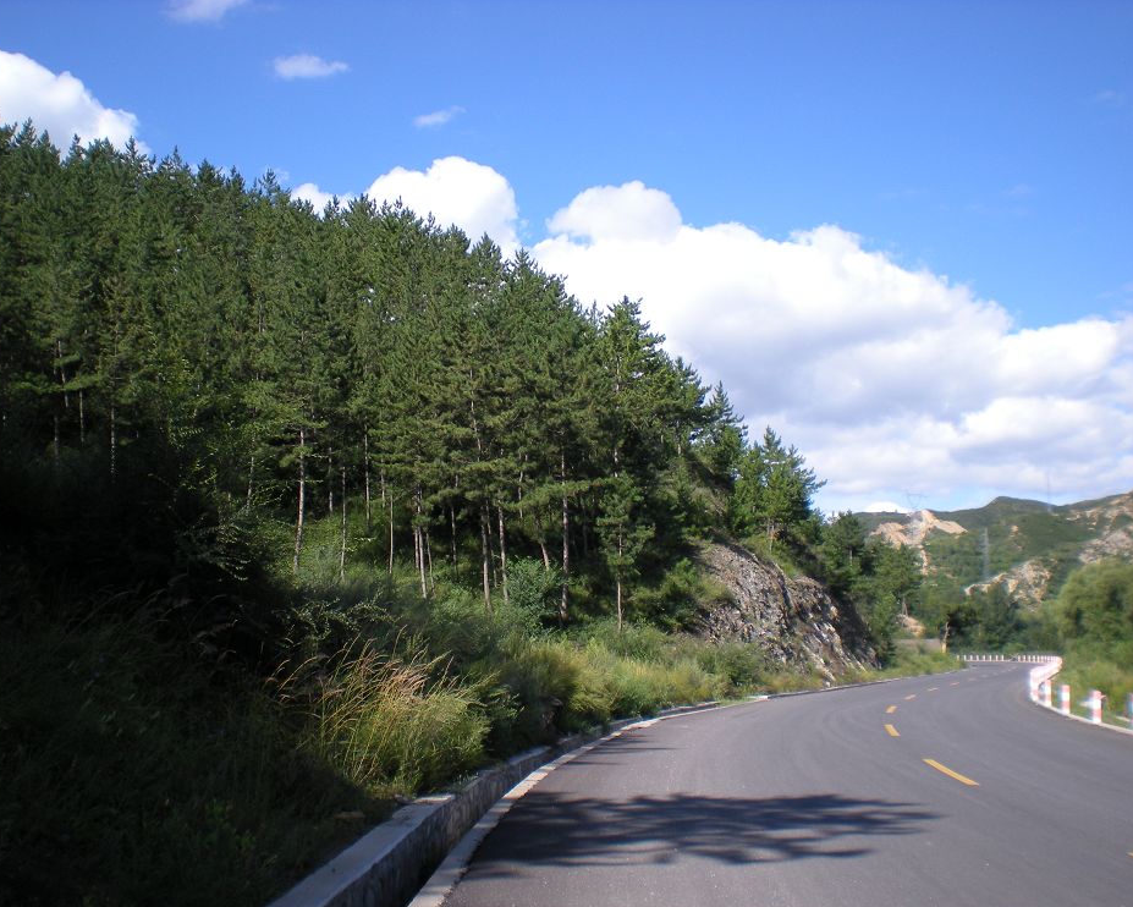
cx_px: 534
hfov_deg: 45.8
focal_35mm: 40
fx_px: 1342
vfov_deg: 37.3
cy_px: 456
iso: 64
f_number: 4.6
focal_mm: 6.3
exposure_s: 1/340
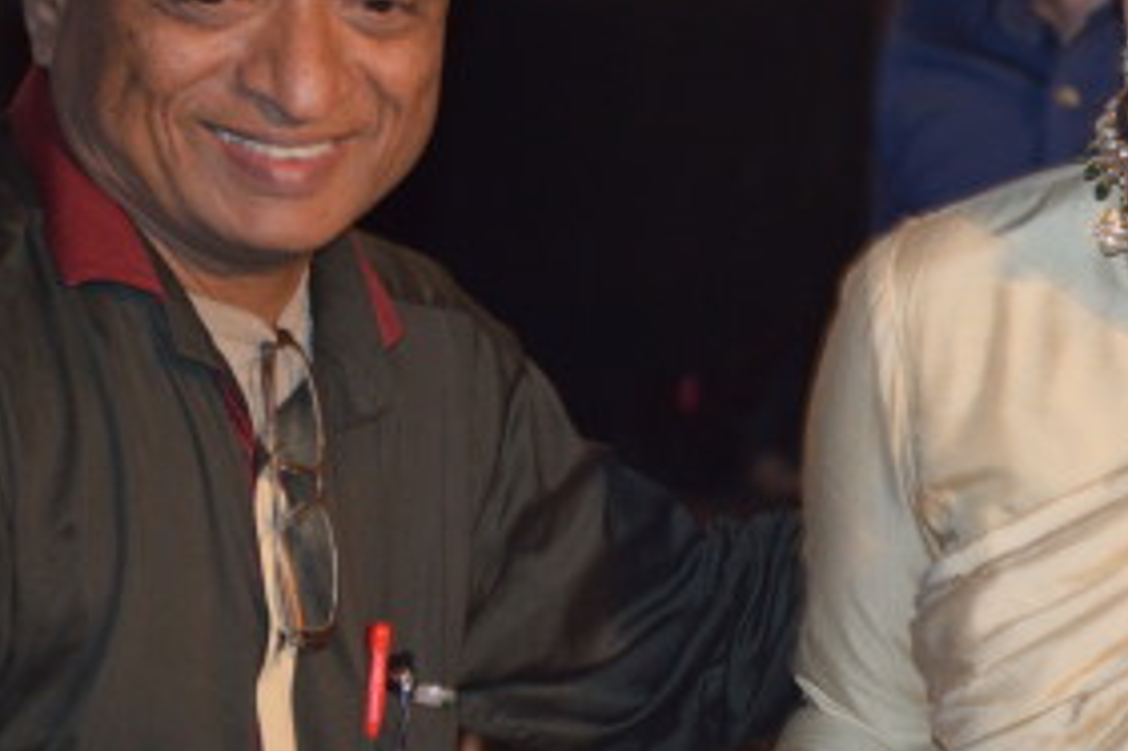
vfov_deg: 4.1
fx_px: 10524
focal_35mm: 336
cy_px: 271
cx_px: 1196
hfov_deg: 6.1
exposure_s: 1/60
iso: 1250
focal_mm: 105
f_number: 5.6
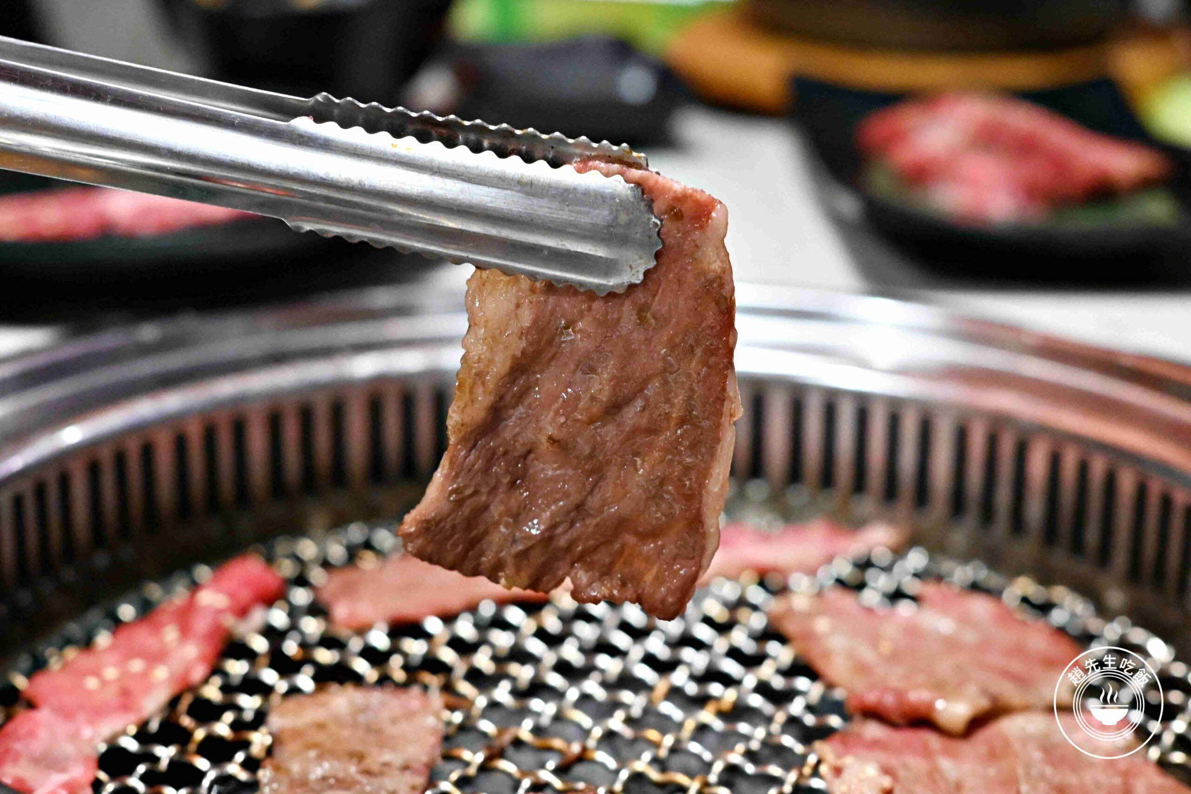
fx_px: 2481
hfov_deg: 27.0
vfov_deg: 18.2
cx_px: 596
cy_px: 397
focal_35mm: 75
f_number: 3.2
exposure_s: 1/160
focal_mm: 50
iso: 5000
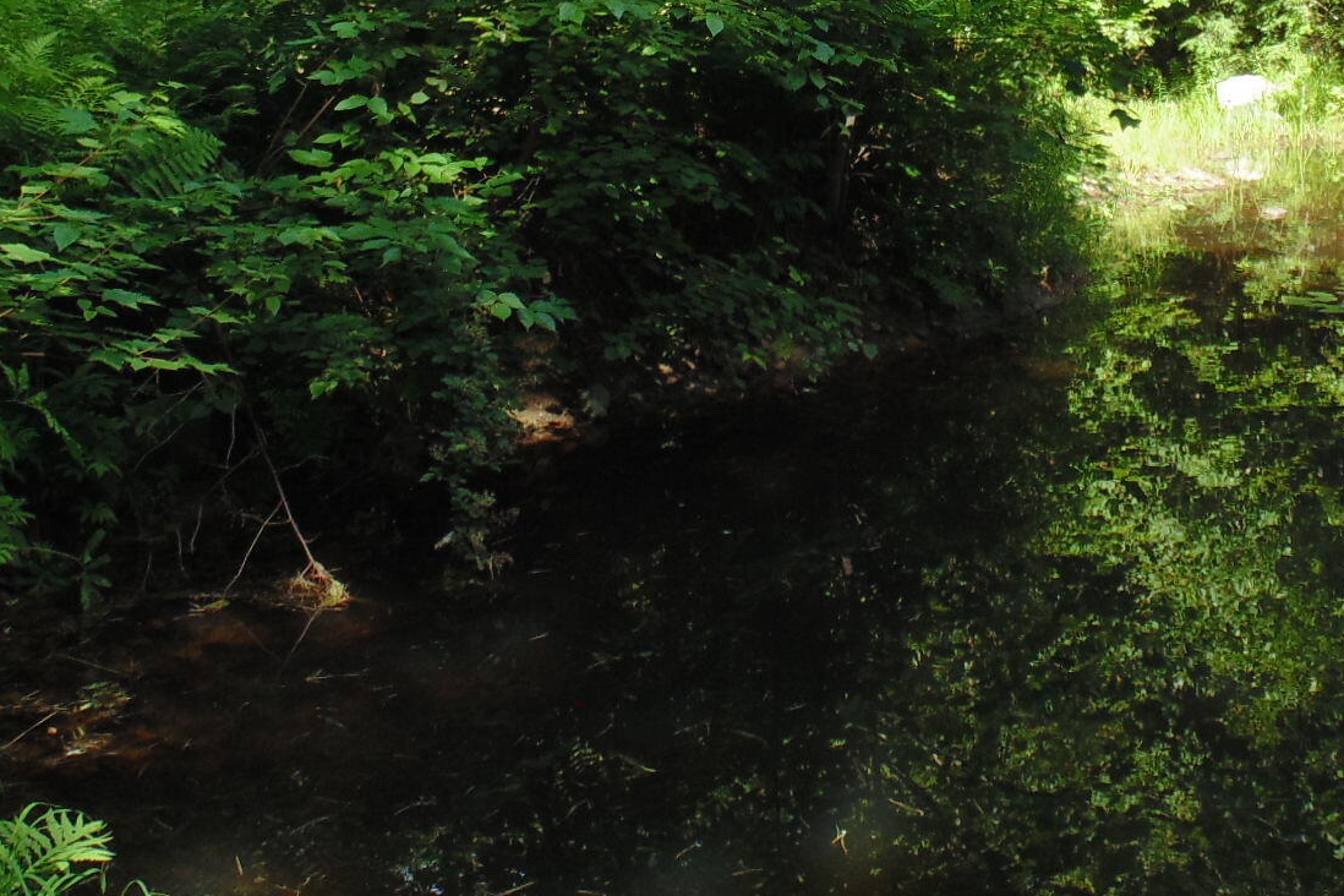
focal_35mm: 54
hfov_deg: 36.7
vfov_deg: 23.8
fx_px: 2016
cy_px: -40
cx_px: 840
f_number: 3.1
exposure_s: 1/200
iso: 80
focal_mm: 4
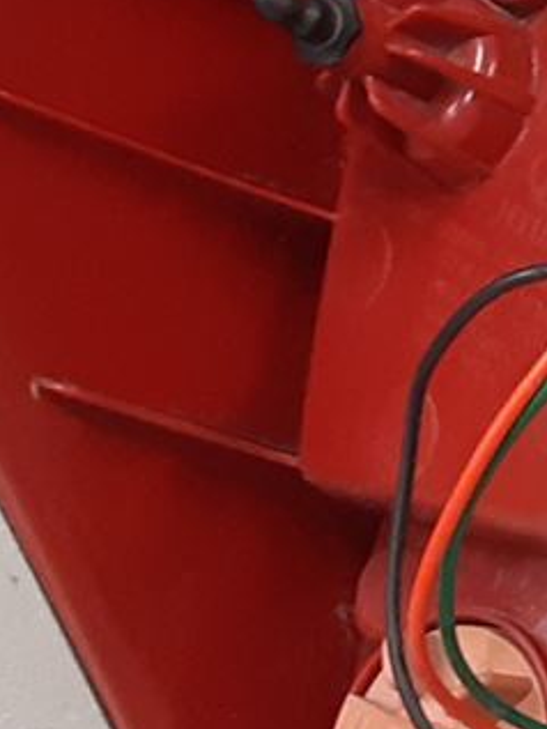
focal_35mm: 168
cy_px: 462
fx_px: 3537
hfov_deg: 8.6
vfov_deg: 11.8
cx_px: 843
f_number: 1.7
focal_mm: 3.93
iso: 200
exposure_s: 1/50
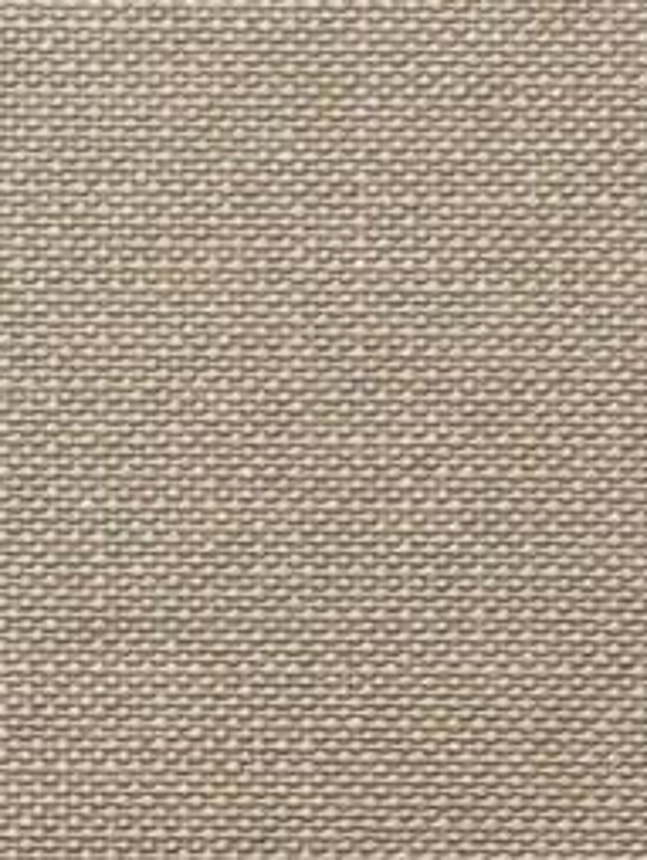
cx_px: -972
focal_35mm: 425
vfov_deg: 4.6
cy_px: 1794
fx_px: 10574
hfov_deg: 3.5
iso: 1600
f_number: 2
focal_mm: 9
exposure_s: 1/43.1
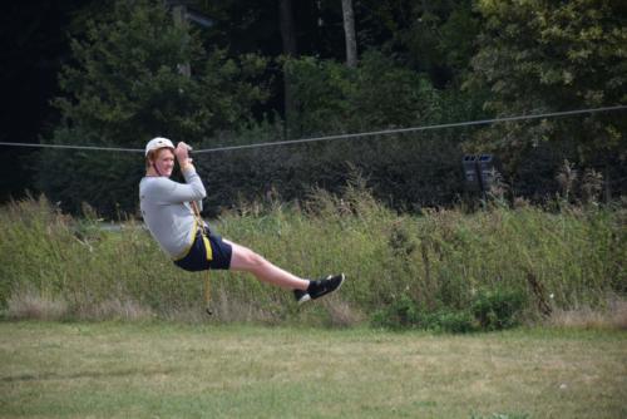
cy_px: 210
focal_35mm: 210
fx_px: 3659
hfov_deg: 9.8
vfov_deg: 6.6
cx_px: 314
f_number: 5.6
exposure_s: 1/1250
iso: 400
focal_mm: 140
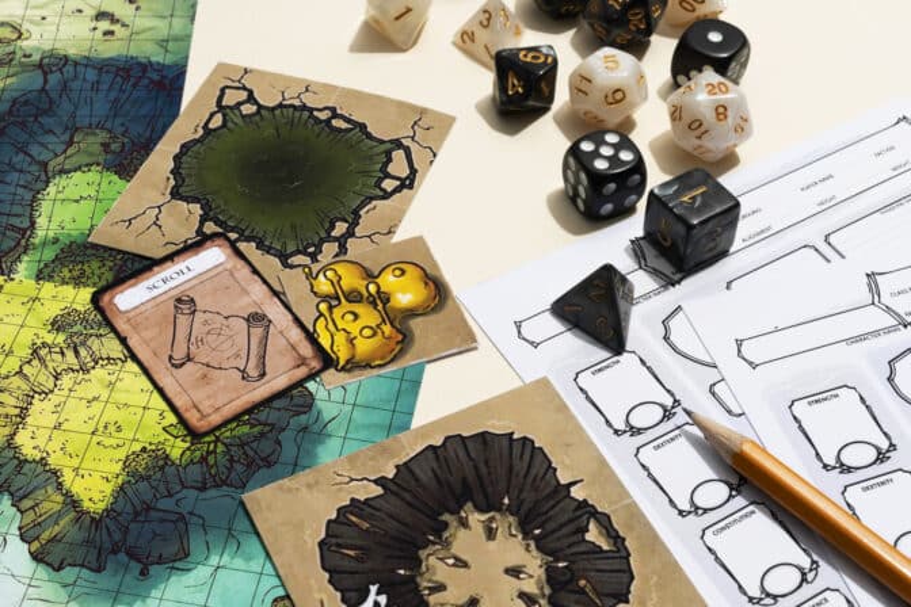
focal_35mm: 53
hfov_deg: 37.5
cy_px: 304
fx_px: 1341
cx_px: 456
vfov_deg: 25.5
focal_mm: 35
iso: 100
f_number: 13
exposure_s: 1/100
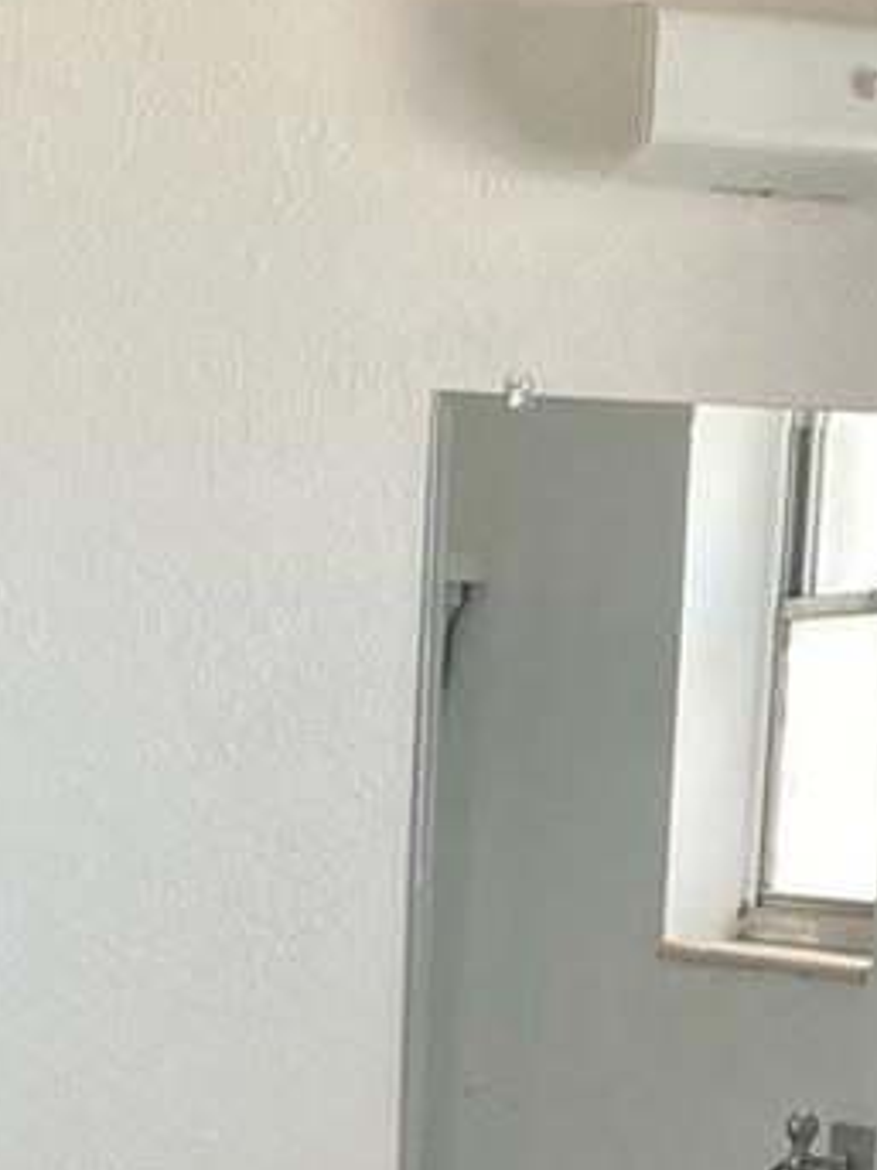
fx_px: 3313
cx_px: 89
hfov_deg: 14.9
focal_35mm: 98
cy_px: 1453
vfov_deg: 18.8
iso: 80
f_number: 1.8
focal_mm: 3.99
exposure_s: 1/71
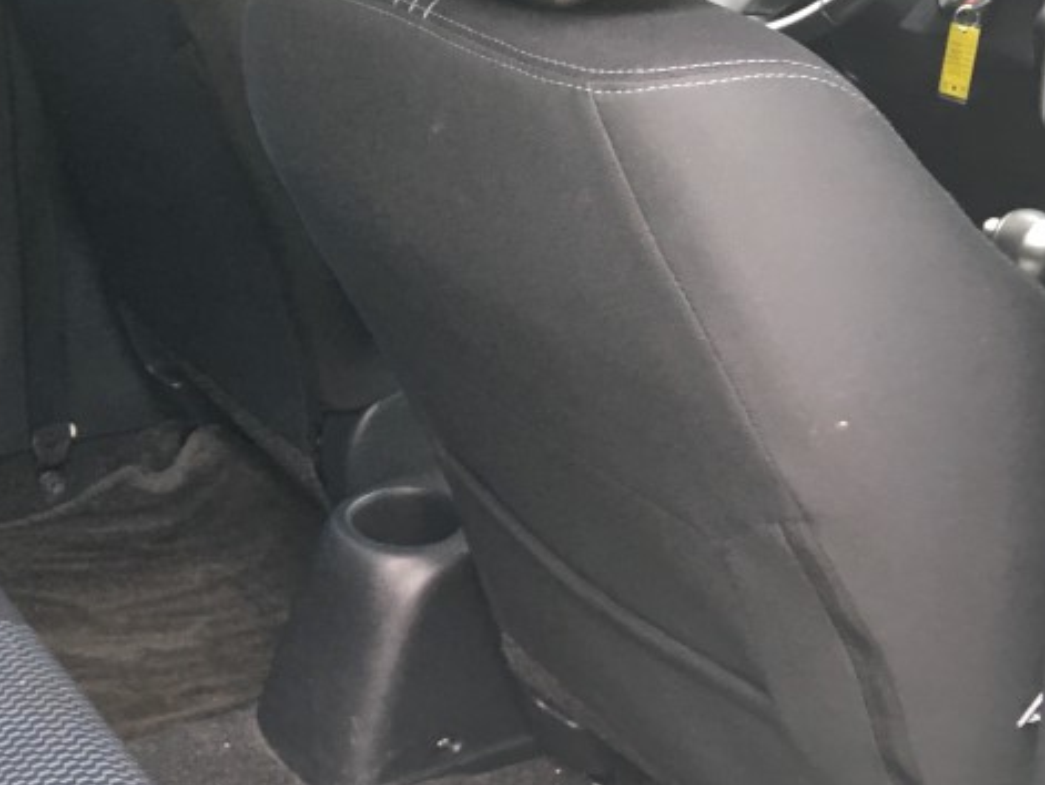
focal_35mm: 63
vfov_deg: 23.3
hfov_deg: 30.0
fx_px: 1903
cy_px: 359
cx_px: 213
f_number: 2.2
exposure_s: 1/30
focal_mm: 4.15
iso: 40
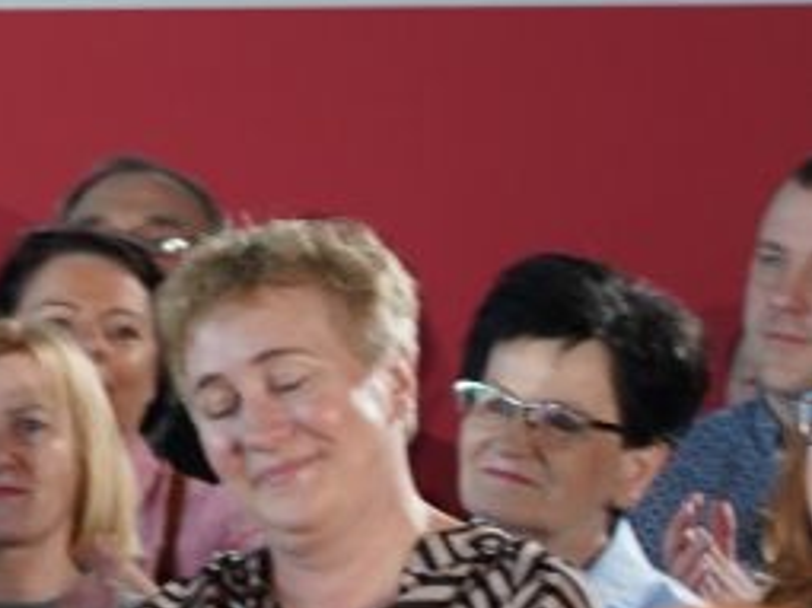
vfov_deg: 2.9
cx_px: -1251
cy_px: 581
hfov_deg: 3.8
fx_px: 12075
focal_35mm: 515
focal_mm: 105
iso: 1000
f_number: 5.6
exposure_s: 1/100
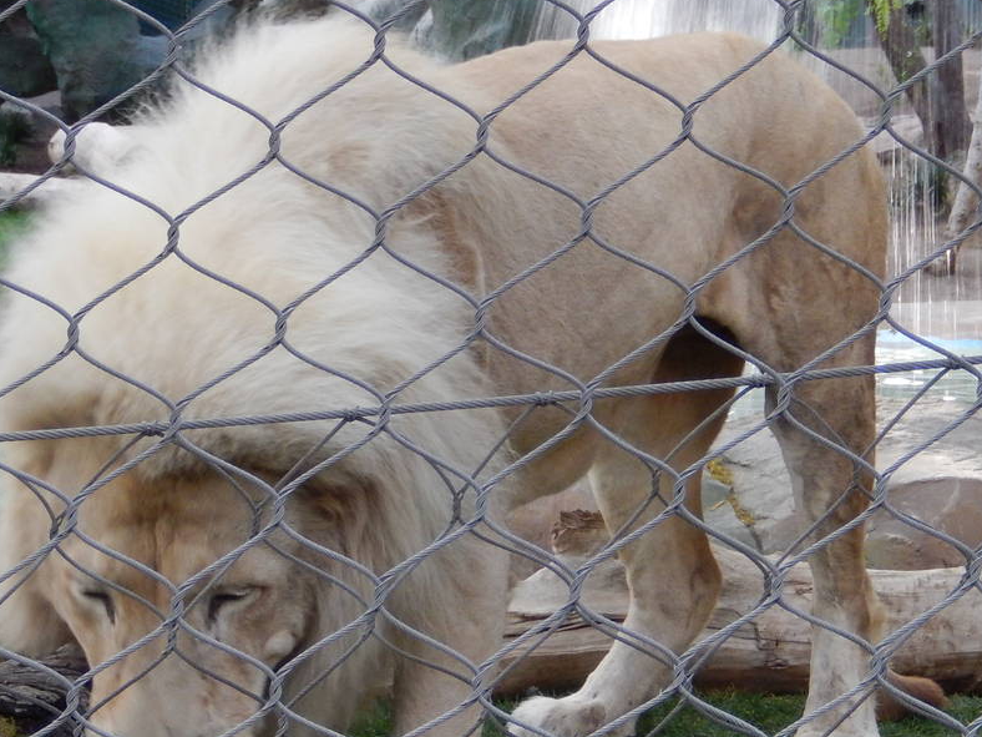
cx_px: 435
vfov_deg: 10.9
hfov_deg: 14.5
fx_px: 3858
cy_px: 440
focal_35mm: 136
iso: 280
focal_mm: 12
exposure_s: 1/30
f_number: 4.8
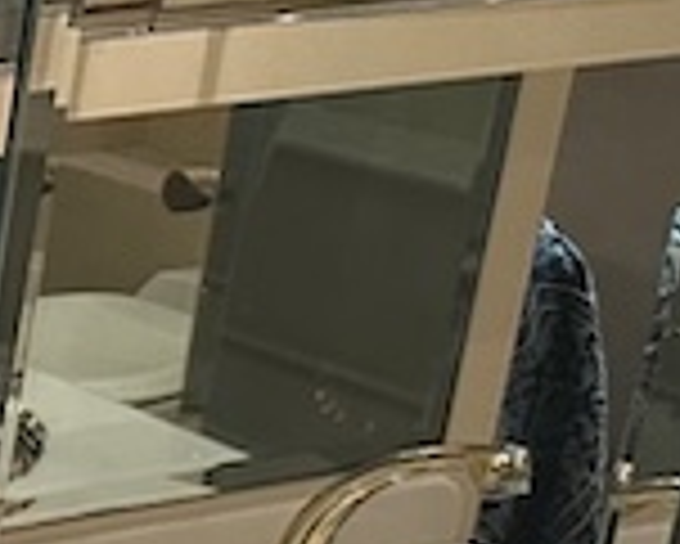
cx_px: -1085
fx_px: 3121
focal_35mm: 155
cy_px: 850
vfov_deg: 9.6
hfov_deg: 10.3
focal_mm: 6.86
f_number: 1.78
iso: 320
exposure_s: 1/60
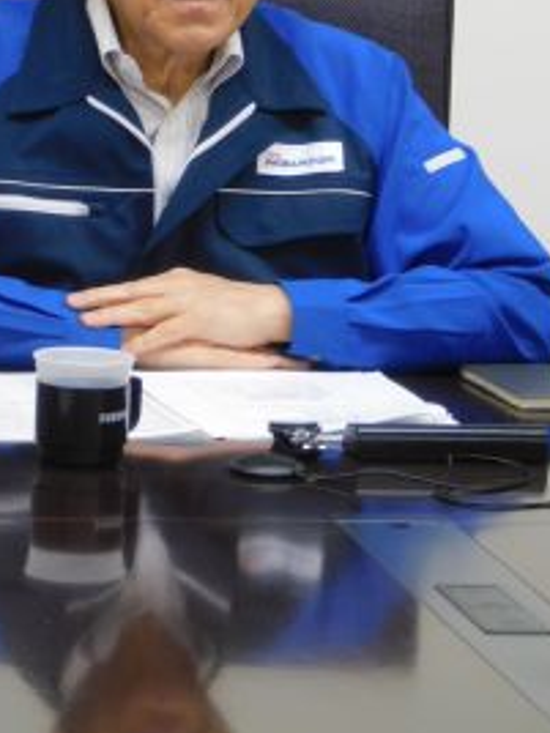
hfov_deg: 6.3
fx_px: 5000
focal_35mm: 236
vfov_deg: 8.4
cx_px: 230
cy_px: 179
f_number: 5.1
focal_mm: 26.3
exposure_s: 1/30
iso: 400
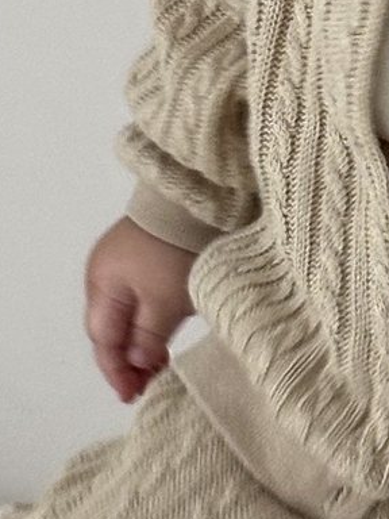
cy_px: 276
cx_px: 787
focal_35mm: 250
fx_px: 3746
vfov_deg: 7.9
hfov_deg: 5.8
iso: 80
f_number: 1.78
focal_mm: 6.86
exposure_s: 1/111
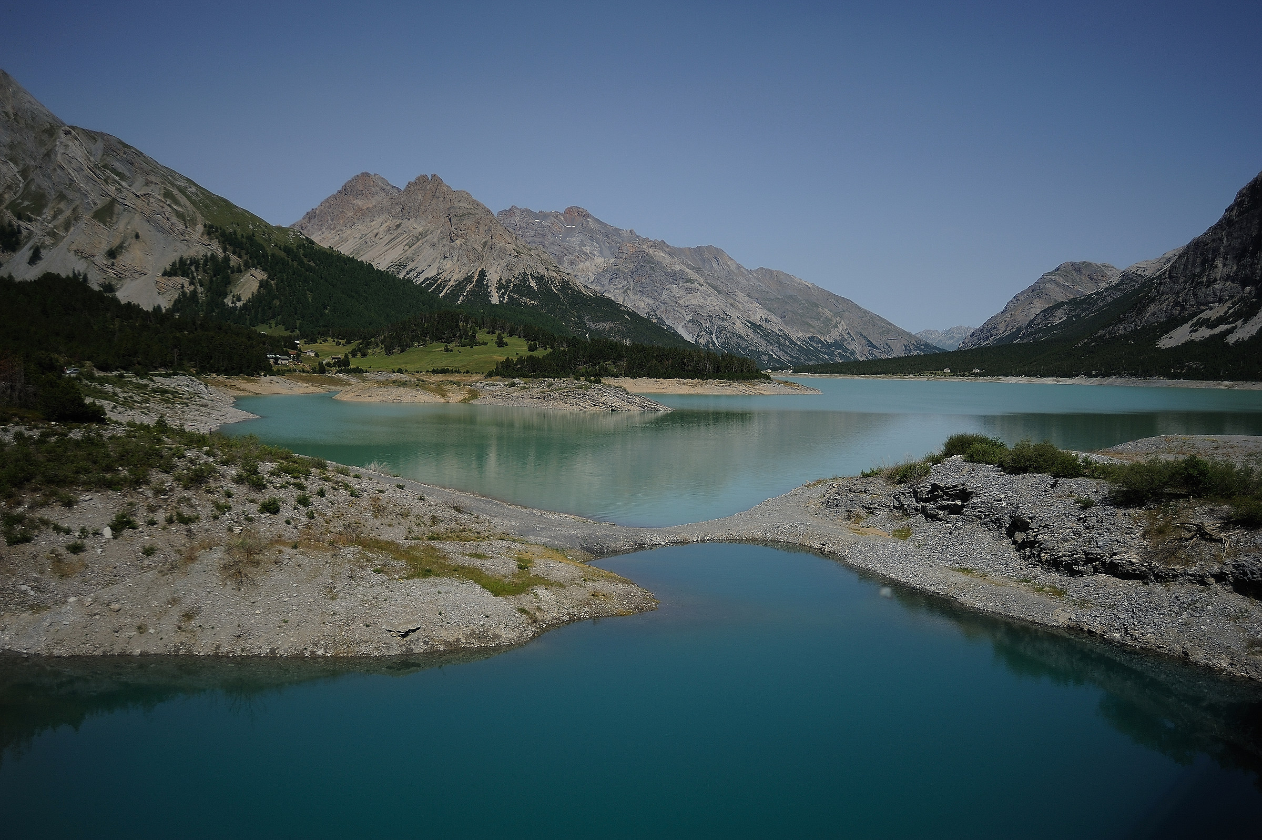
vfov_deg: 43.5
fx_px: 1051
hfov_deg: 62.0
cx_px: 631
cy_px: 420
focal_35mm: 30
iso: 200
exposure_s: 1/2500
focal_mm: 30
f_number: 11
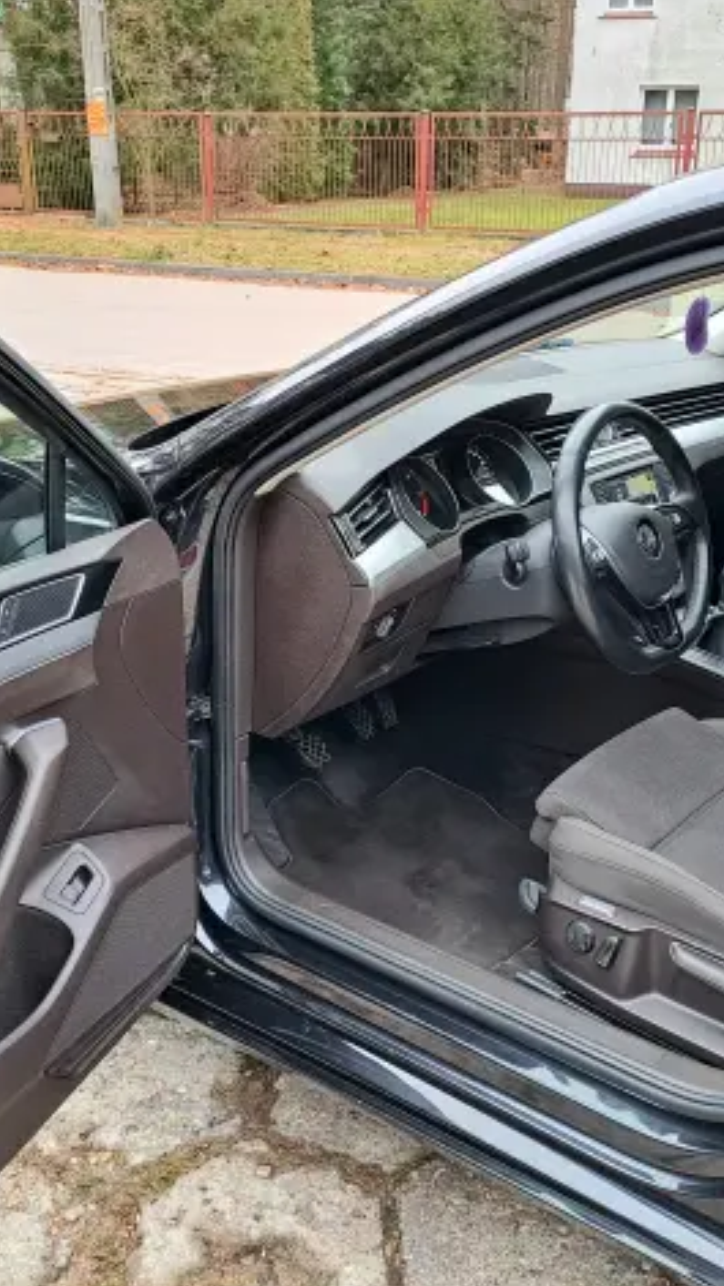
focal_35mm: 37
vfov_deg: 54.0
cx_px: 366
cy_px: 644
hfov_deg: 32.0
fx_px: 1263
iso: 50
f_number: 1.8
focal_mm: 4.65
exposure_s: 1/100
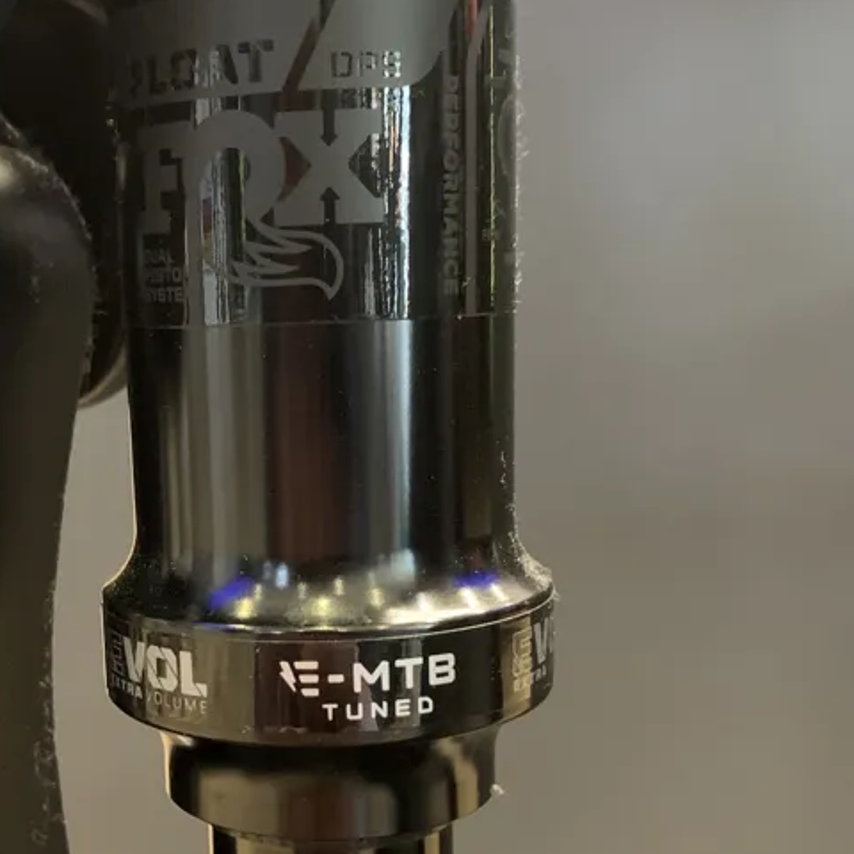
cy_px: 548
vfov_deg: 33.2
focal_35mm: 51
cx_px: 205
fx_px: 1423
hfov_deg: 32.7
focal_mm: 4.25
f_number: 1.8
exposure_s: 1/25
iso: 640
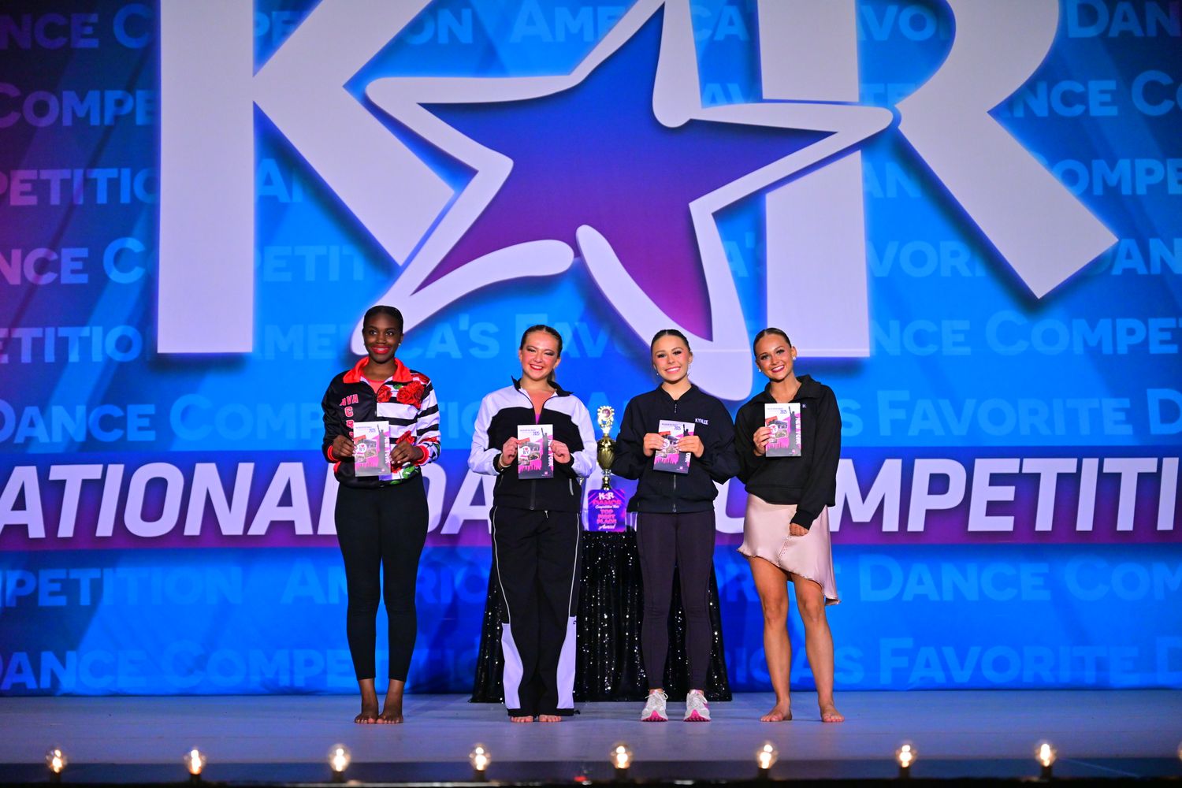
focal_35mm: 70
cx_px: 591
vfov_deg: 19.5
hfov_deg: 28.8
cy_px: 394
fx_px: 2298
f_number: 3.2
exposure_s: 1/800
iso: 3200
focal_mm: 70
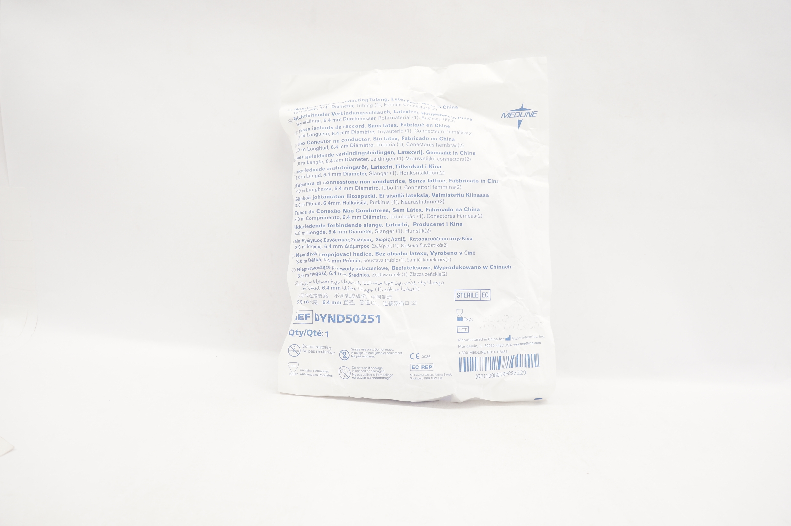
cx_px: 396
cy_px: 263
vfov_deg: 47.8
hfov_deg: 67.4
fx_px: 593
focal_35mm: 27
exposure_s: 1/60
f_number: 5
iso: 400
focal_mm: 18
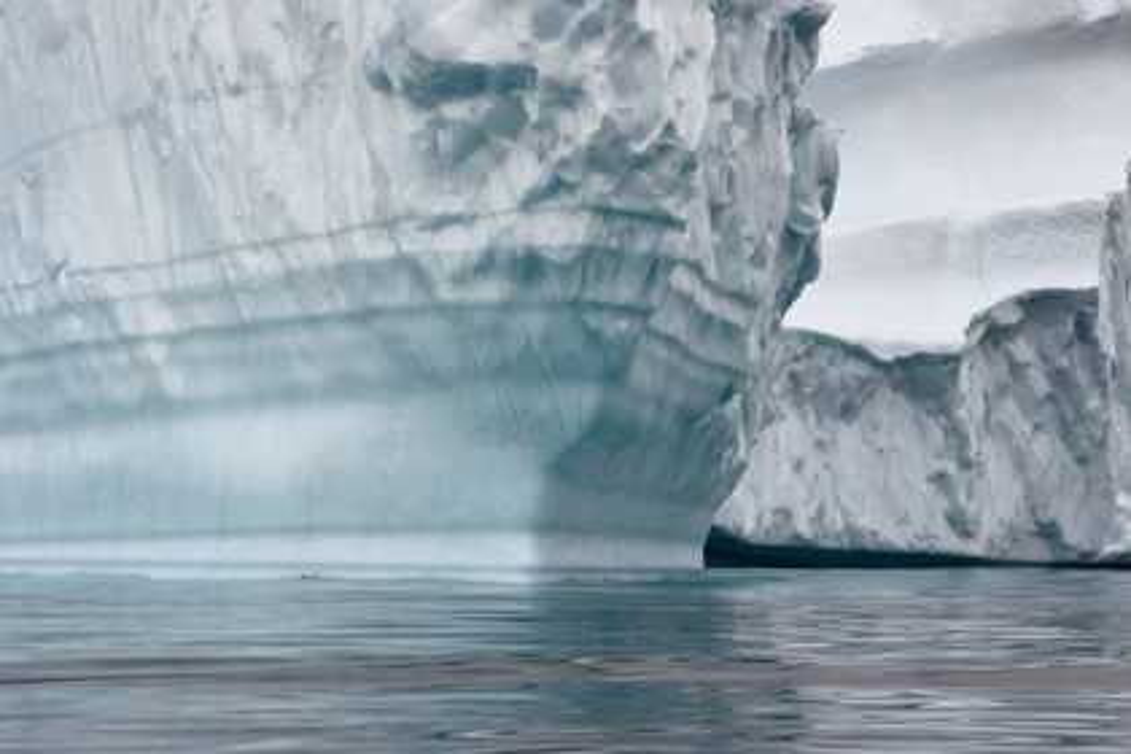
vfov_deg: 6.9
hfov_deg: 10.3
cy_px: 377
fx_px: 6283
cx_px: 566
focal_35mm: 200
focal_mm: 200
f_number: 7.1
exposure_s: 1/250
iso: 400
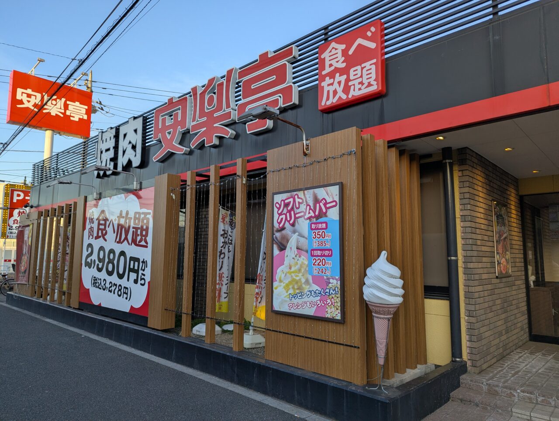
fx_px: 388
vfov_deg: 56.9
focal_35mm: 24
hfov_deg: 71.5
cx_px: 280
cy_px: 210
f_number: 1.85
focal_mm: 6.81
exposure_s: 1/355
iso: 43
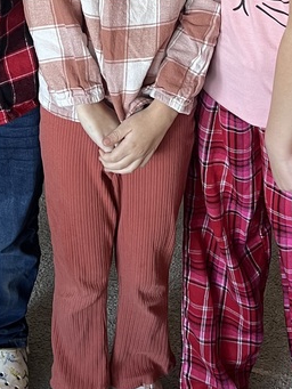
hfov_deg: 18.9
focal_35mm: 78
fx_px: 877
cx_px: 99
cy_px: 26
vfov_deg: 24.2
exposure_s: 1/60
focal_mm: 5.7
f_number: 1.5
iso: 100
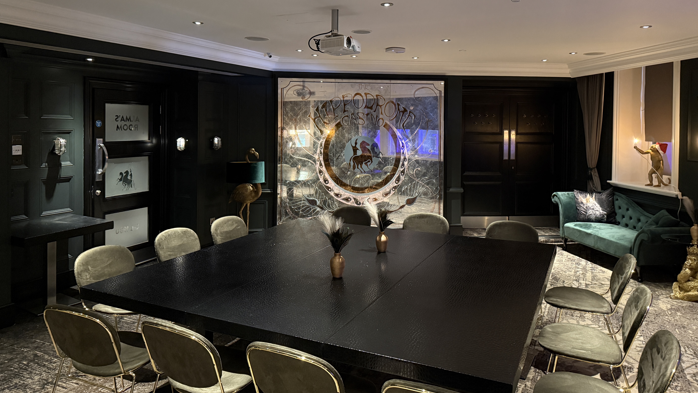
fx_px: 500
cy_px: 133
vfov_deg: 42.4
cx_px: 349
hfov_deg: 69.9
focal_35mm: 27
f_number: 1.78
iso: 800
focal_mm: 6.76
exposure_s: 1/25
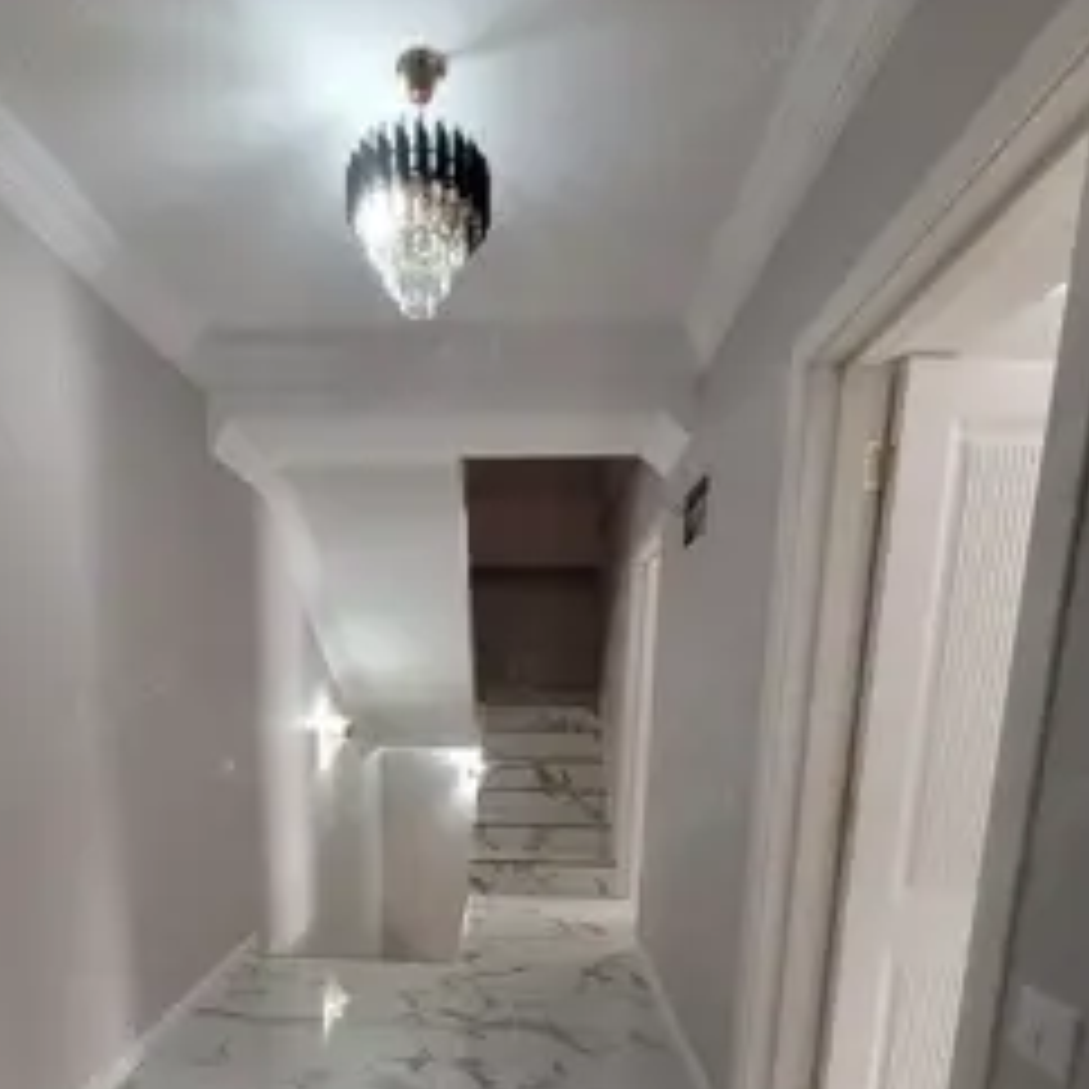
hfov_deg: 77.1
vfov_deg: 72.7
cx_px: 459
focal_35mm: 19
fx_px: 676
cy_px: 806
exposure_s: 1/50
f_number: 2.2
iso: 320
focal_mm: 1.74
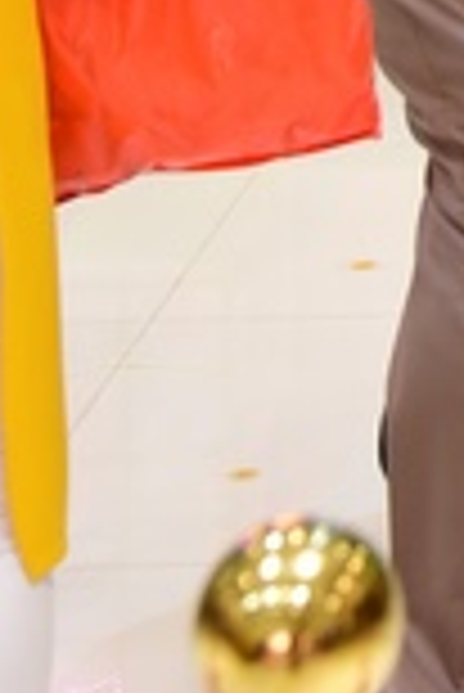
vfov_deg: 9.6
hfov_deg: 6.6
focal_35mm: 202
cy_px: -644
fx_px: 3896
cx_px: 928
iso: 1600
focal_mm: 48
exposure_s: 1/50
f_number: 5.6
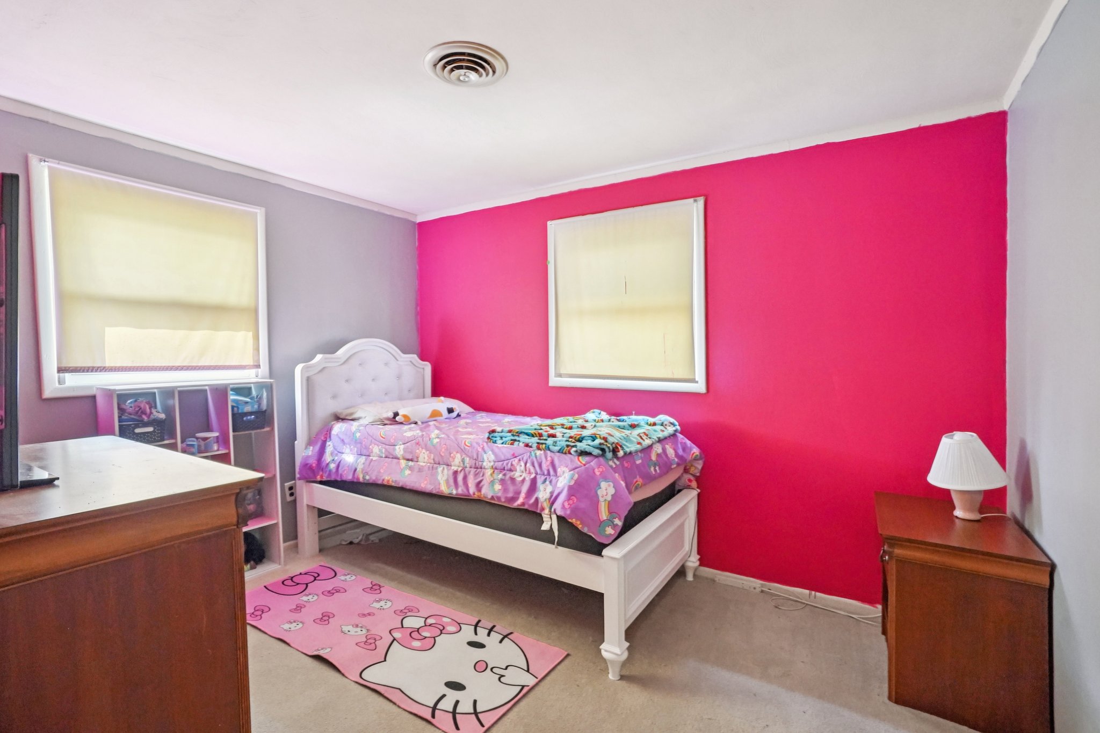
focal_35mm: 16
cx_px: 550
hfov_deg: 96.7
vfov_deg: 73.7
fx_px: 489
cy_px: 366
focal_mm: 16
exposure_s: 1/30
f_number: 8
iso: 2000
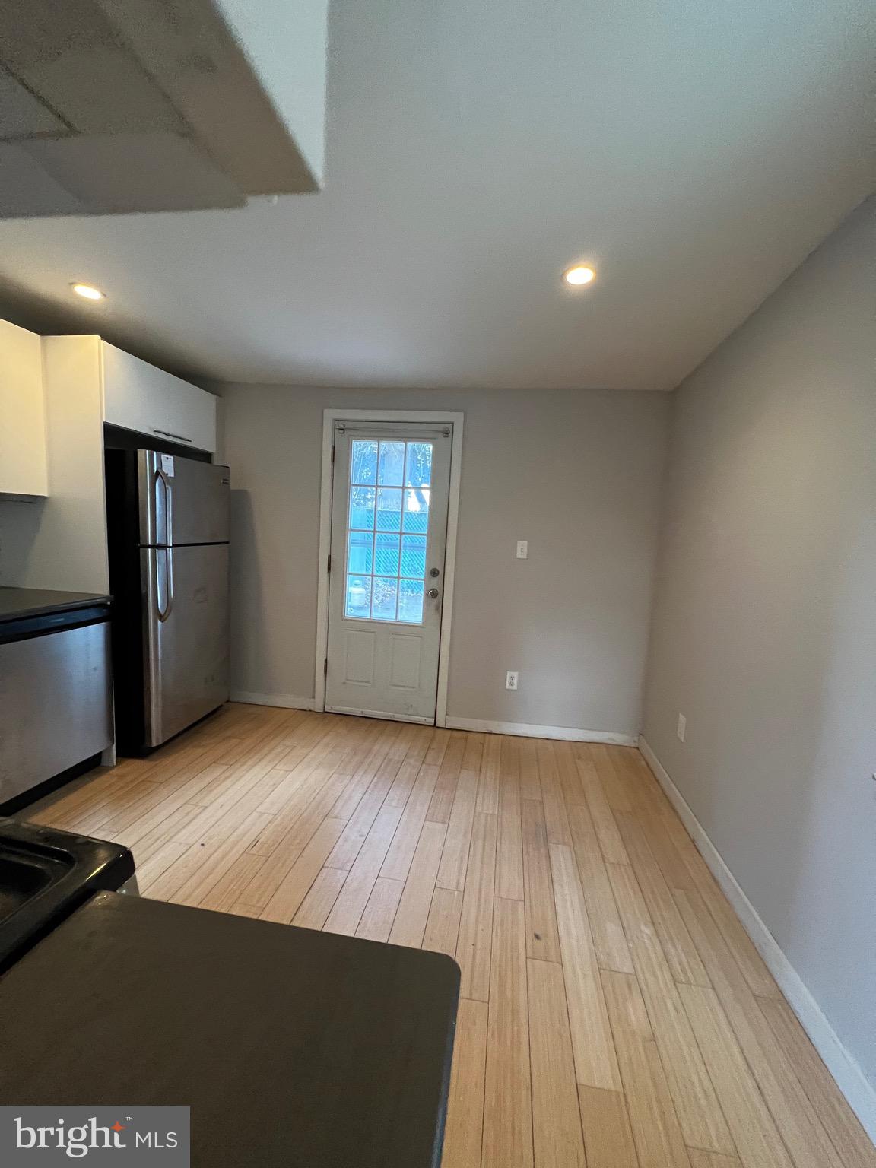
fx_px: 439
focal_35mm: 13
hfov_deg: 89.9
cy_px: 584
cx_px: 438
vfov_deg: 106.2
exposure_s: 1/60
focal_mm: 1.57
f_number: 1.8
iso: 500
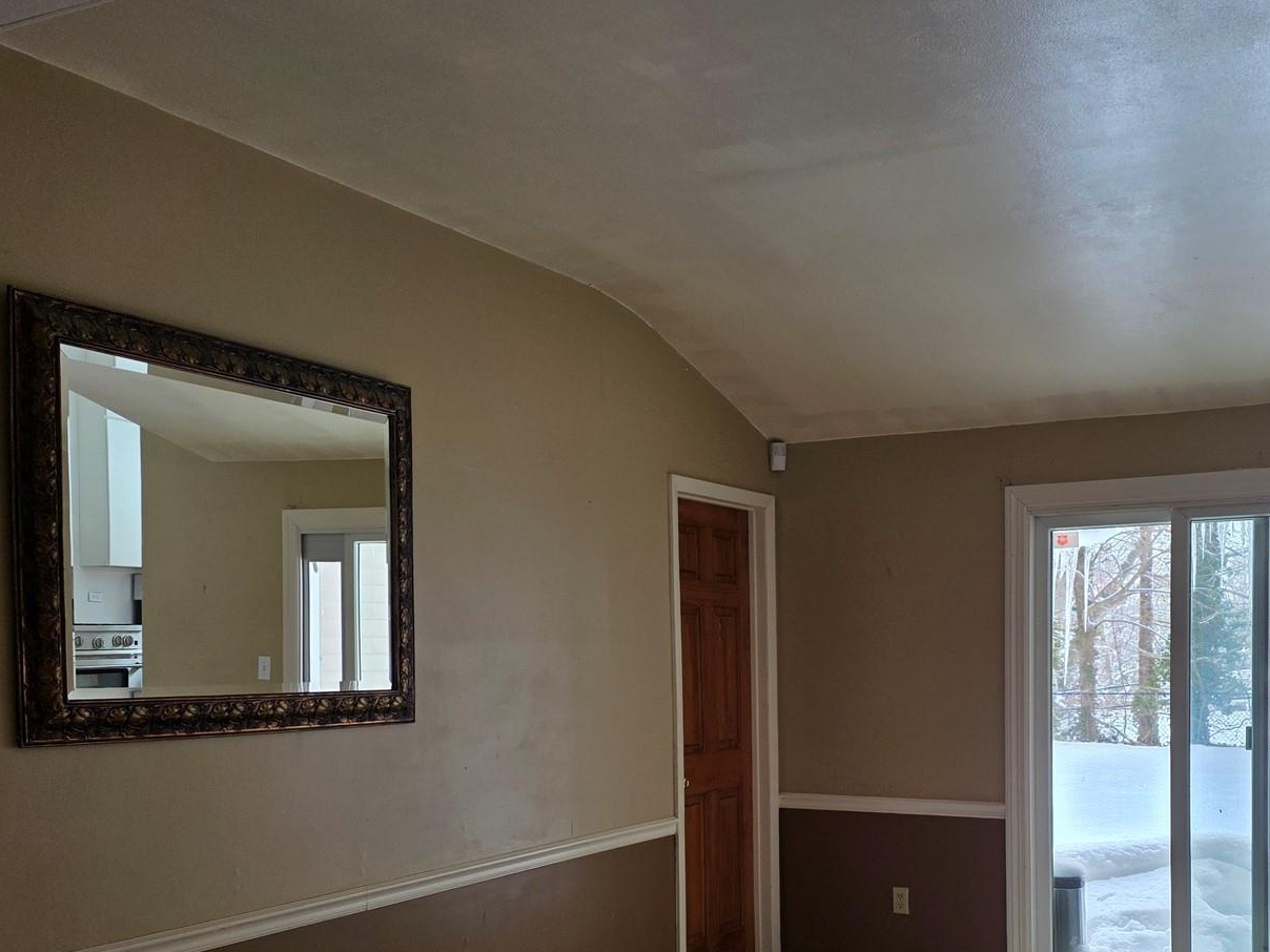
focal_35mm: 39
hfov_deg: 47.5
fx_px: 1431
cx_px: 779
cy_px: 725
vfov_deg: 35.9
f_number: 1.7
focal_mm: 6.3
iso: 40
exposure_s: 1/180
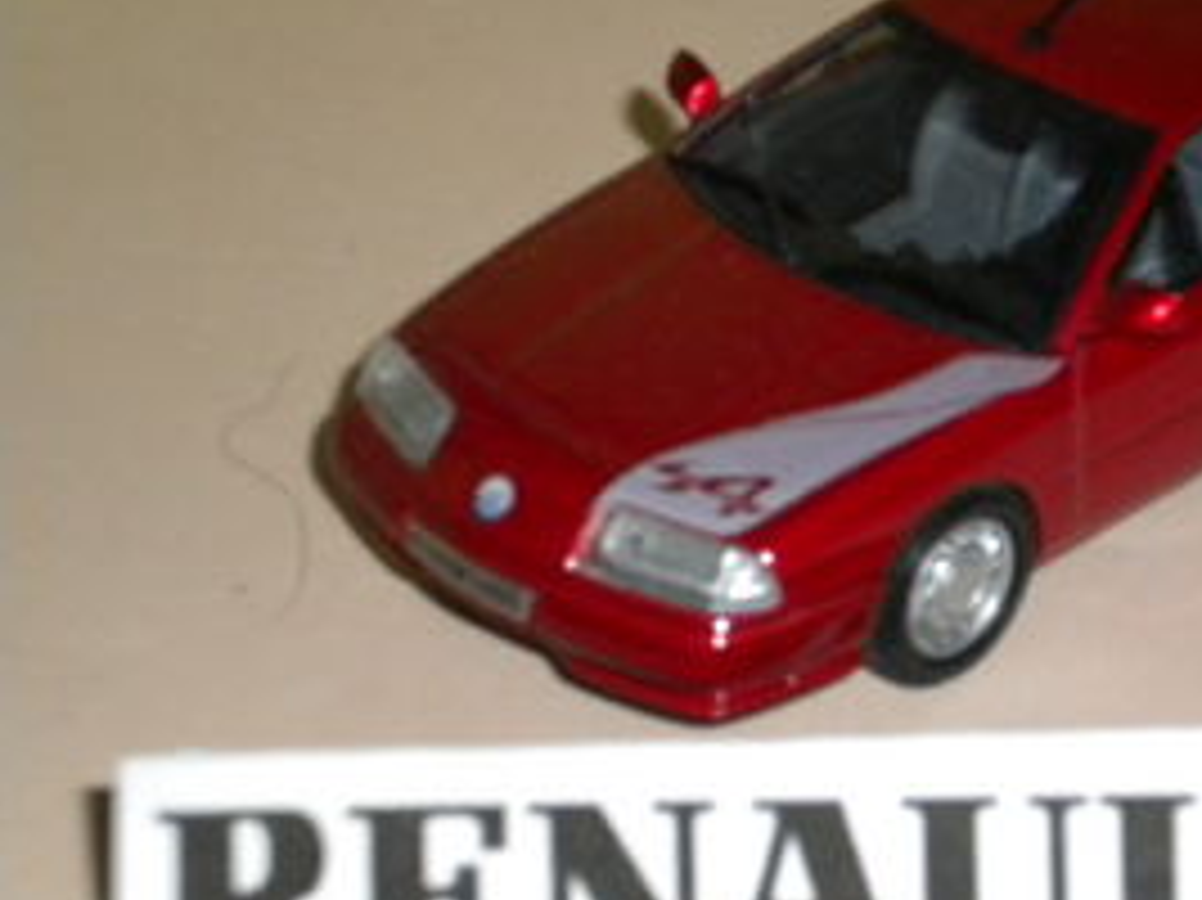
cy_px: 486
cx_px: 896
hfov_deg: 13.7
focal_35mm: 144
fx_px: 4998
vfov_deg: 10.3
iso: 400
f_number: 5.7
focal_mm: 17.3
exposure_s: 1/60
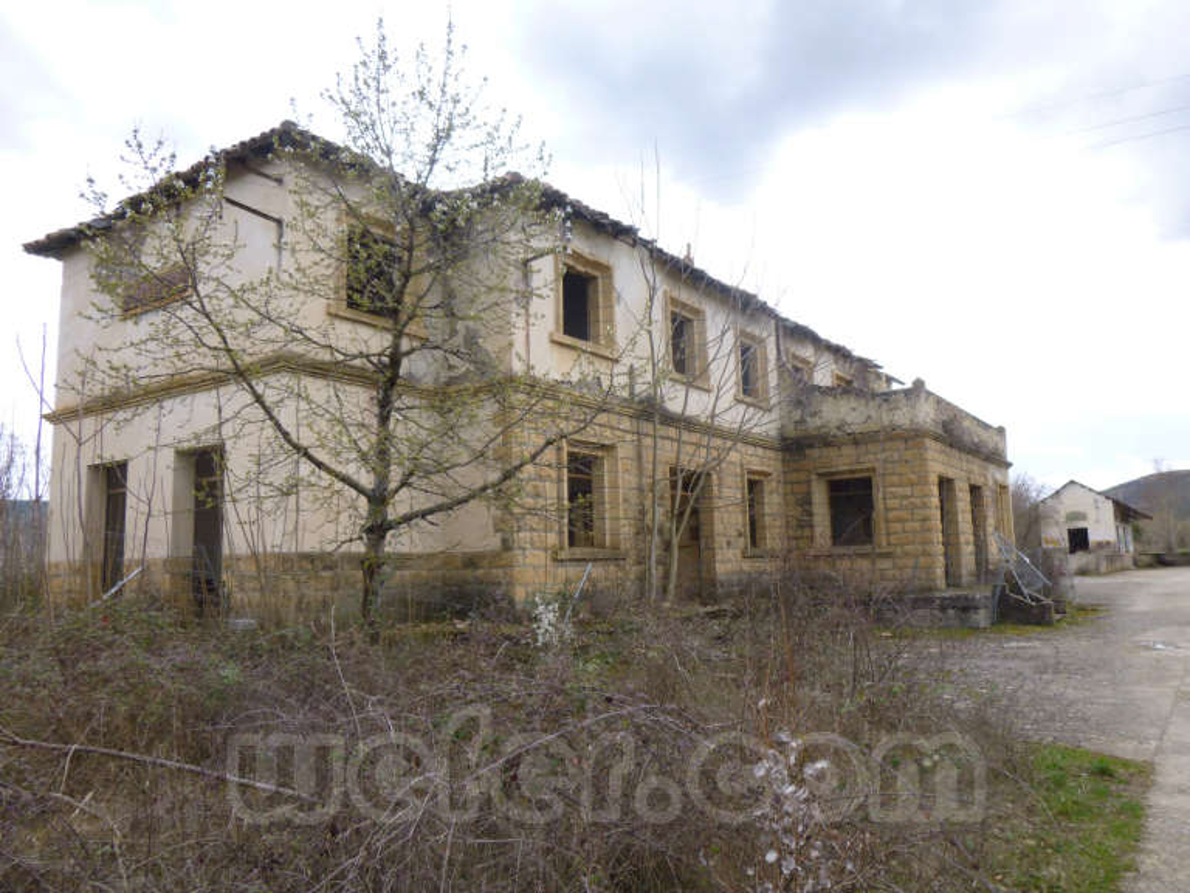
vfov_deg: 54.9
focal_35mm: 25
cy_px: 446
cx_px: 595
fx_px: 859
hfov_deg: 69.4
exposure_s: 1/400
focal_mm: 4.5
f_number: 3.1
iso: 100
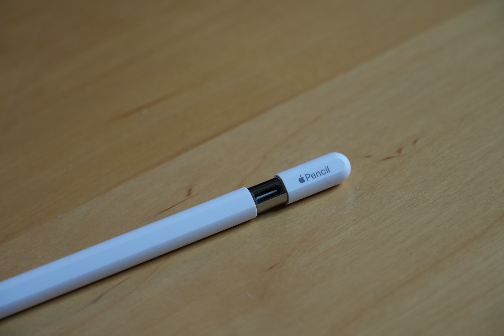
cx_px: 252
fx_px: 1617
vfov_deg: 11.9
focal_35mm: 116
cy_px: 168
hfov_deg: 17.7
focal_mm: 77
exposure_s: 1/125
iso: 800
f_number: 5.6
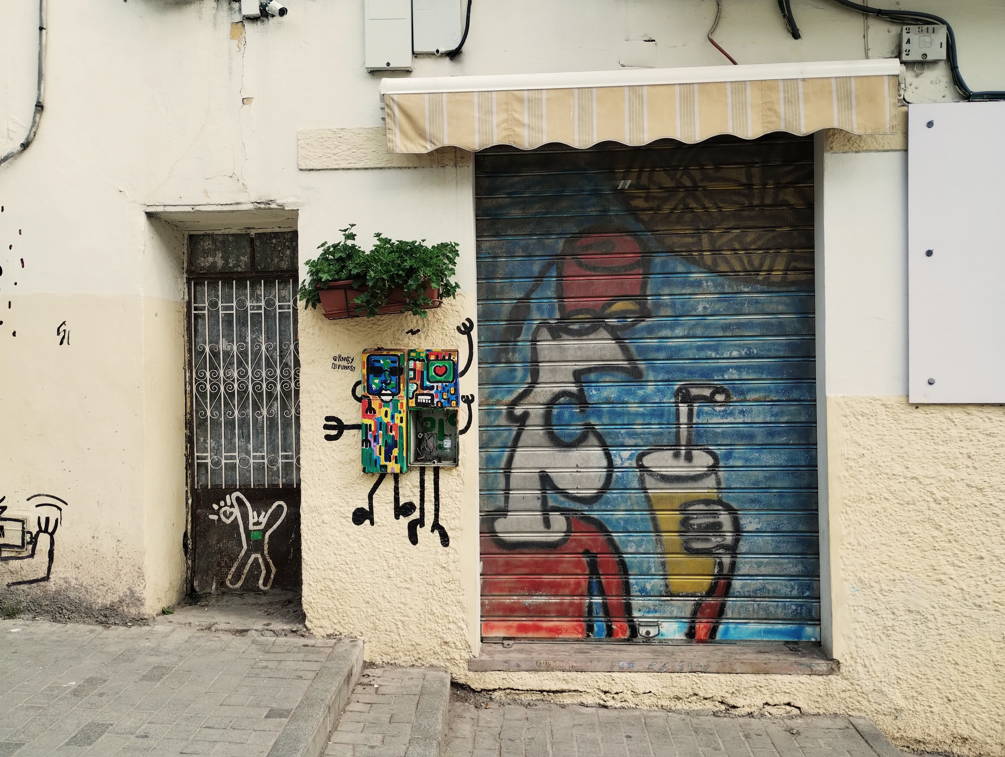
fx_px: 814
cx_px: 502
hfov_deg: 63.4
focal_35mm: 28
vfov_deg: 49.9
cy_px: 378
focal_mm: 4.27
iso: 100
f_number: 1.8
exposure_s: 1/256
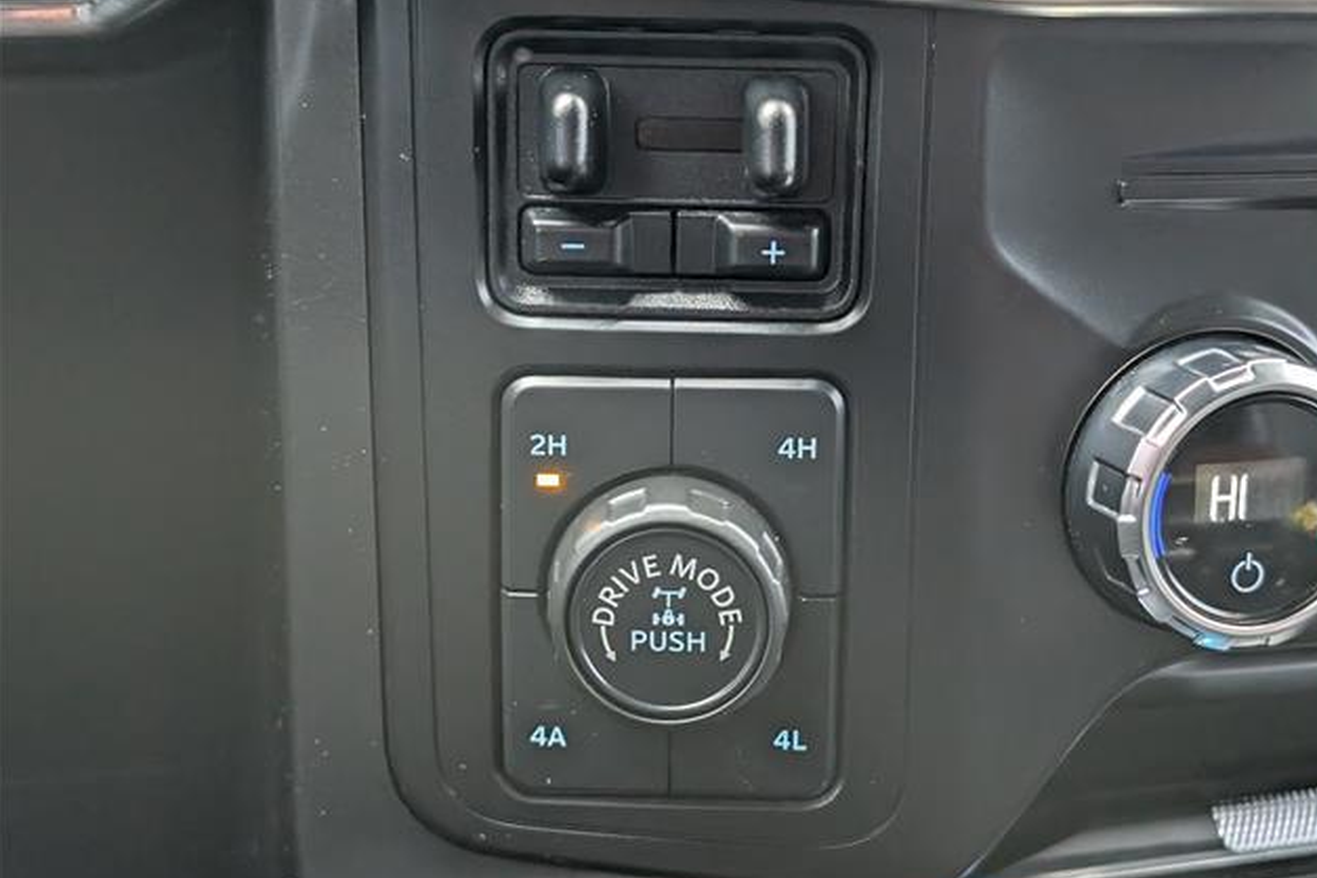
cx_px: 668
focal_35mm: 52
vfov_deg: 26.0
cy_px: 464
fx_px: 1902
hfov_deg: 38.2
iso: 773
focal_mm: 6.9
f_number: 1.68
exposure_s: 1/122
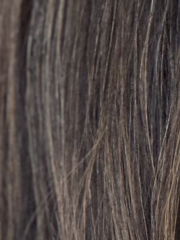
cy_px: 273
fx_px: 3869
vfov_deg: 3.5
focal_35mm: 558
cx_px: 295
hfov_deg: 2.7
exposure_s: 1/100
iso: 160
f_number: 2.8
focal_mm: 9
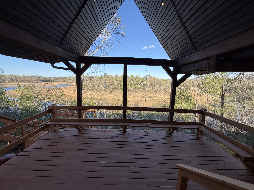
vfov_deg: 85.7
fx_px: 103
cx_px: 127
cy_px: 95
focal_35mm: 14
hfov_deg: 102.1
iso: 40
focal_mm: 2.22
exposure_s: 1/619
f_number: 2.2
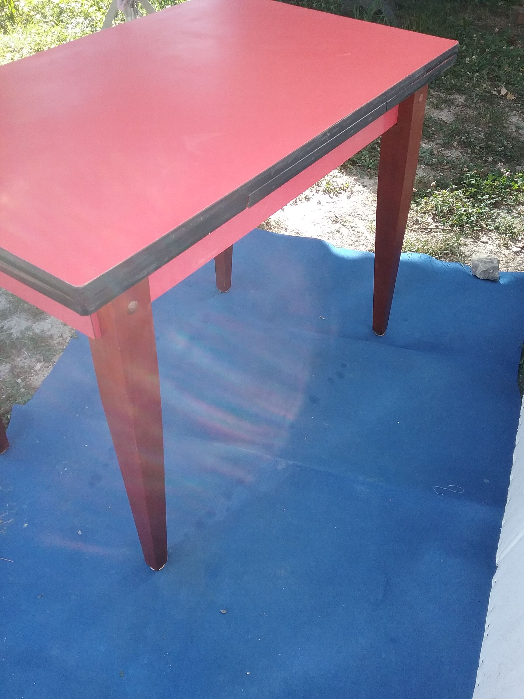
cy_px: 350
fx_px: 626
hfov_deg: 45.4
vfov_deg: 58.4
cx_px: 262
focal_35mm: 31
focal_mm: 3.3
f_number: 2.2
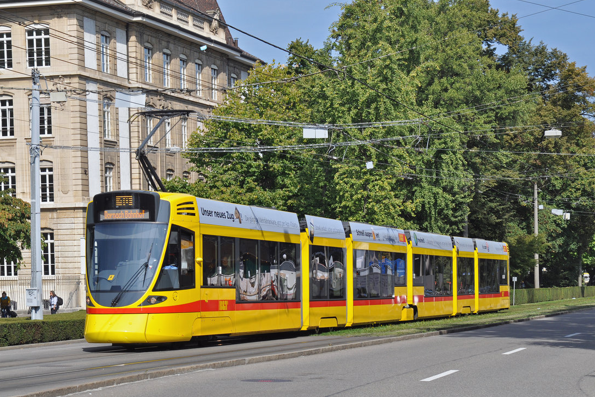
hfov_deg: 22.5
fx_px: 1496
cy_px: 210
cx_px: 289
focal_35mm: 91
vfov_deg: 15.1
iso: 250
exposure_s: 1/1000
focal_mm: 55
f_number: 6.3
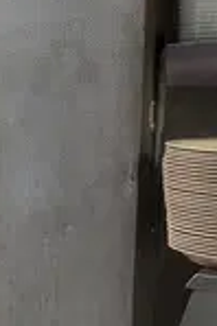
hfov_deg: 12.6
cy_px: 202
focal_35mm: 97
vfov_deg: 21.0
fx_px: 879
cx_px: -195
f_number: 1.8
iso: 100
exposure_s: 1/36
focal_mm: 5.4
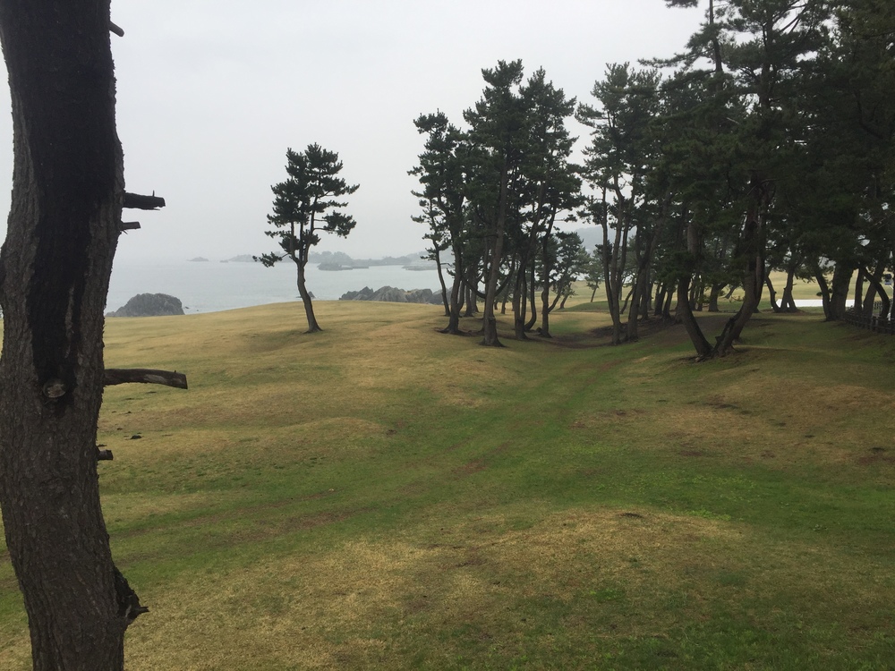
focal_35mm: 29
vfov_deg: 48.2
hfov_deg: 61.7
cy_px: 336
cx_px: 448
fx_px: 750
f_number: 2.2
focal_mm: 4.15
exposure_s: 1/760
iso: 32
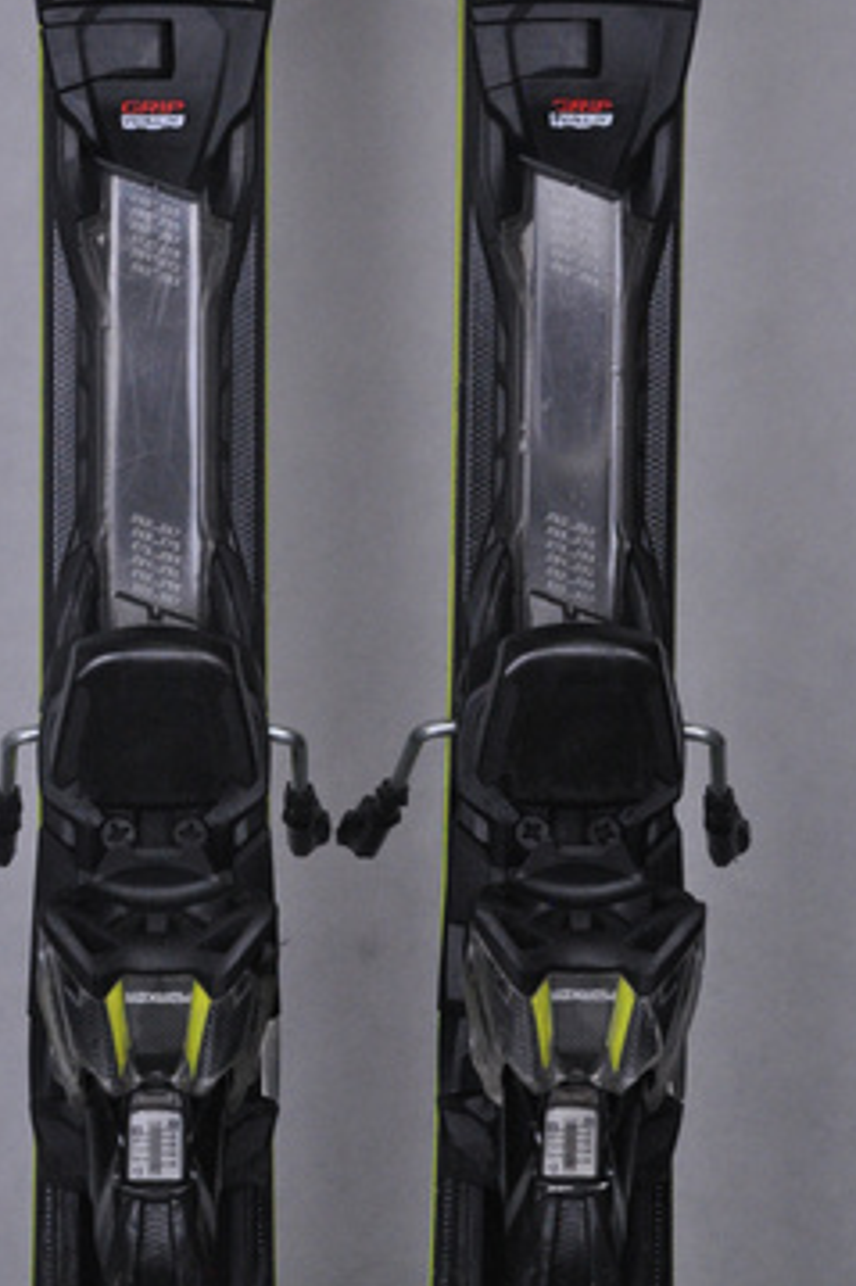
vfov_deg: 12.9
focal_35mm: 160
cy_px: 491
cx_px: 353
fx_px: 5698
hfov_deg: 8.6
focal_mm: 85
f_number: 9.5
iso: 3200
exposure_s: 1/125
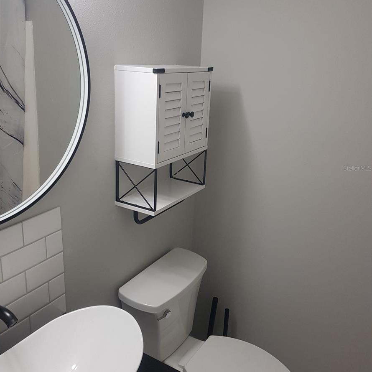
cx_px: 185
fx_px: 377
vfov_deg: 52.4
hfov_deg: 52.5
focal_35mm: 31
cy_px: 168
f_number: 1.7
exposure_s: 1/60
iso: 125
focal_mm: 4.3
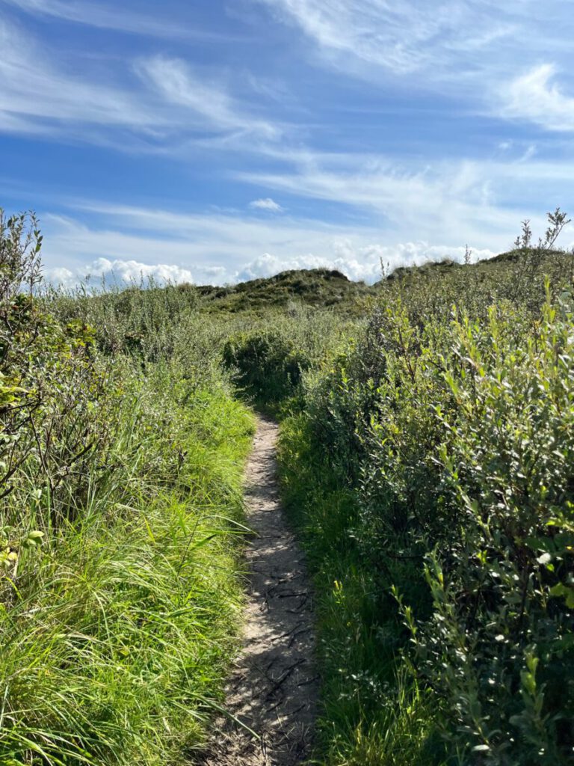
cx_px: 287
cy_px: 383
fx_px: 575
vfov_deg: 67.3
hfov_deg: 53.1
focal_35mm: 26
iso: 50
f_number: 1.6
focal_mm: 5.1
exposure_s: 1/4854
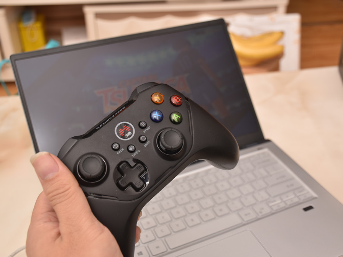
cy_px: 129
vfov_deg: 32.5
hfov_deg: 42.5
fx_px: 441
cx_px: 172
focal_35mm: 45
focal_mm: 27
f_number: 5.6
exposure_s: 1/125
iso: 100
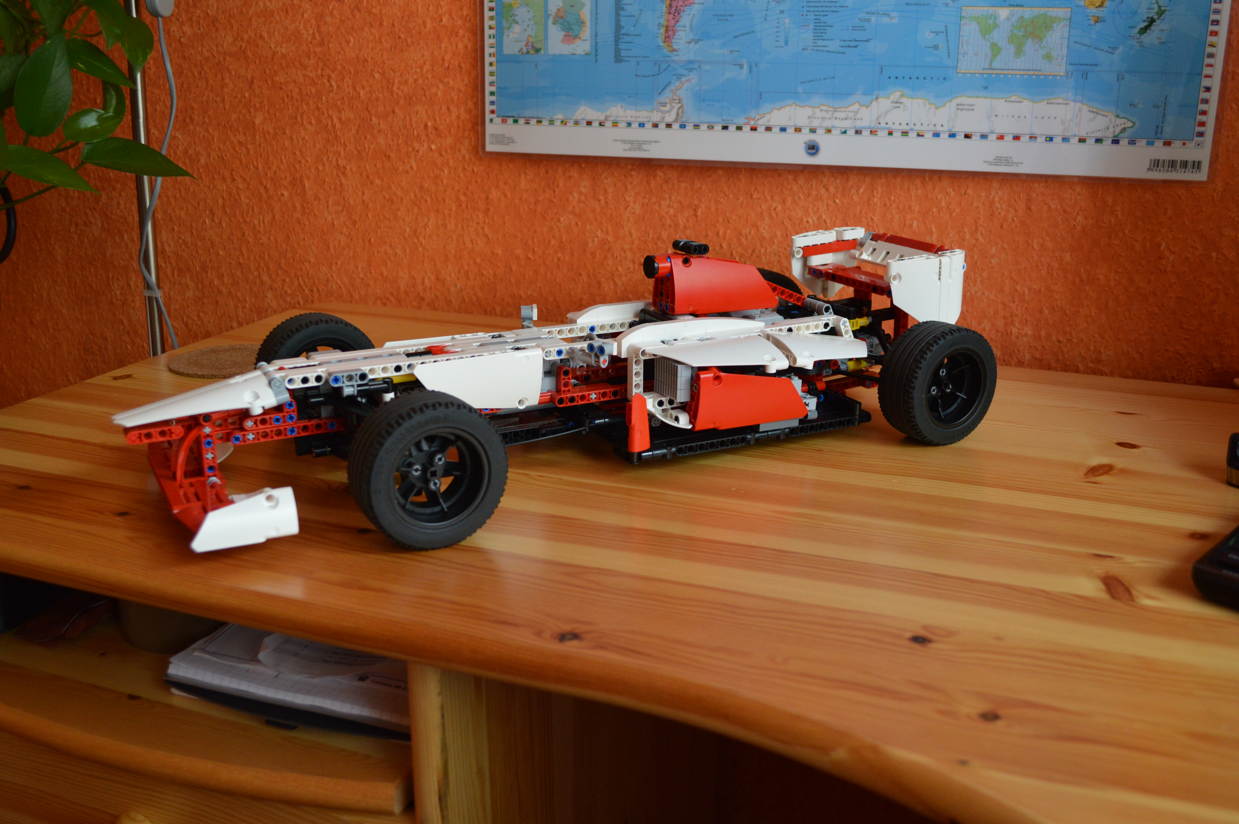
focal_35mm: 33
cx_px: 620
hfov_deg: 57.3
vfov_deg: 39.9
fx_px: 1135
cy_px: 412
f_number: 4
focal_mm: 22
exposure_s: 1/15
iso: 900
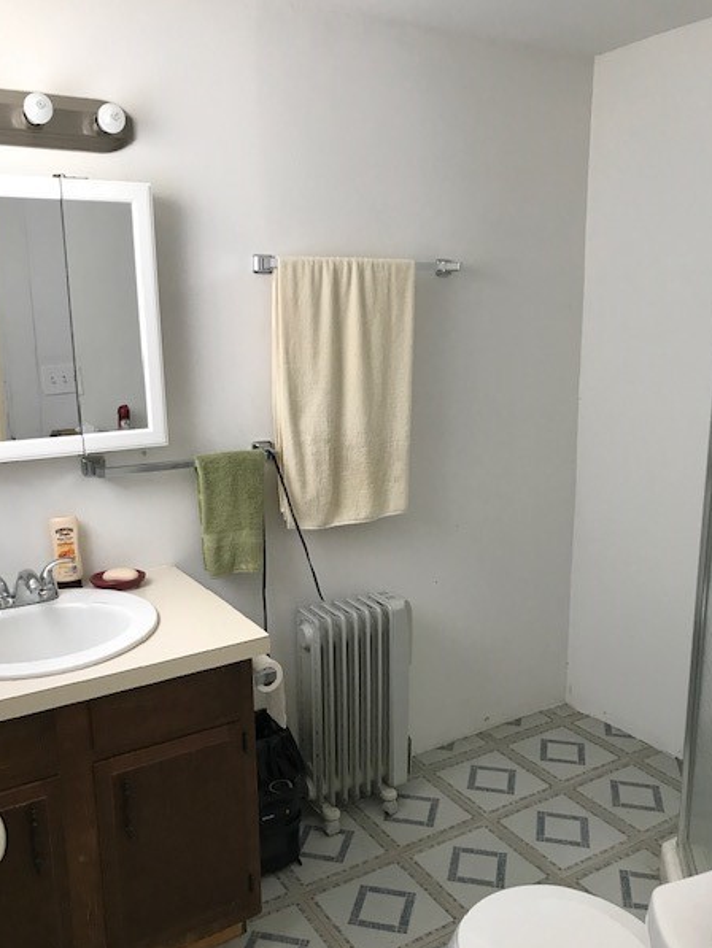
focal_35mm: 30
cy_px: 495
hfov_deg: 46.8
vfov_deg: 59.9
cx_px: 340
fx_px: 822
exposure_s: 1/30
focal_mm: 3.99
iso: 32
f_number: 1.8
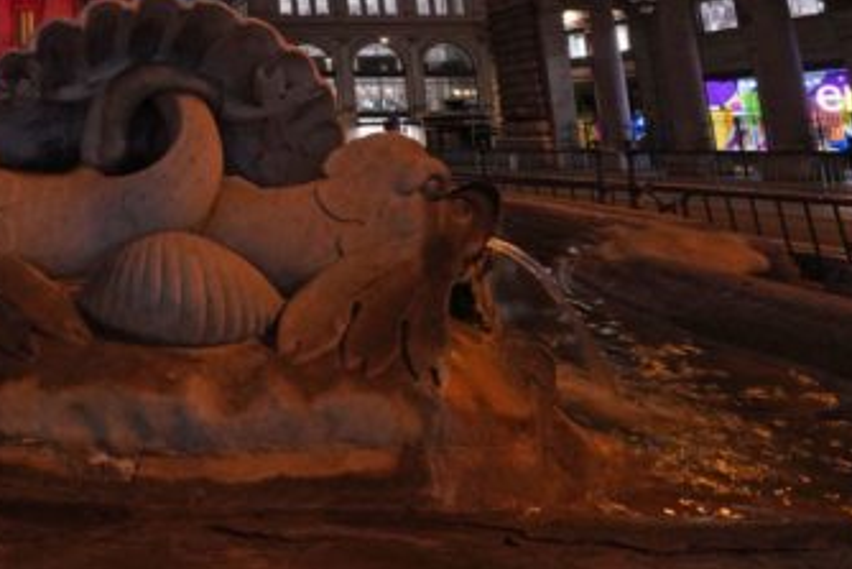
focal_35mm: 25
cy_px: 38
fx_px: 592
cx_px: 13
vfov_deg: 45.6
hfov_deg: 56.0
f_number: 8
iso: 2000
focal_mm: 12
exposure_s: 1/15
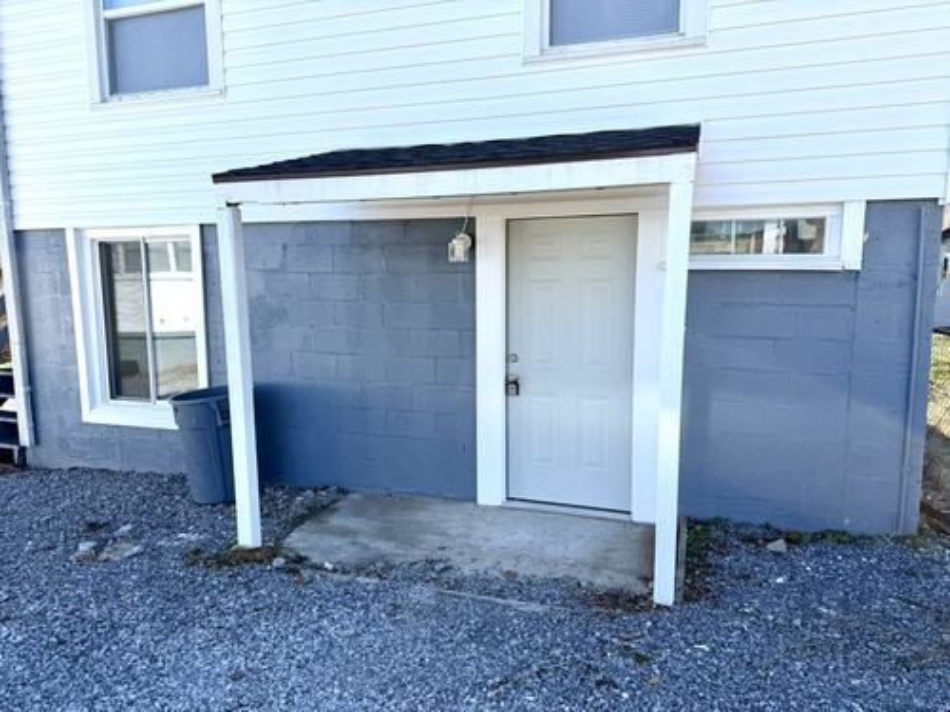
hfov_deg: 71.6
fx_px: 659
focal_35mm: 24
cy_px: 356
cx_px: 475
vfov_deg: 56.8
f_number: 1.78
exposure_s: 1/1437
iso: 80
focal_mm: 6.76
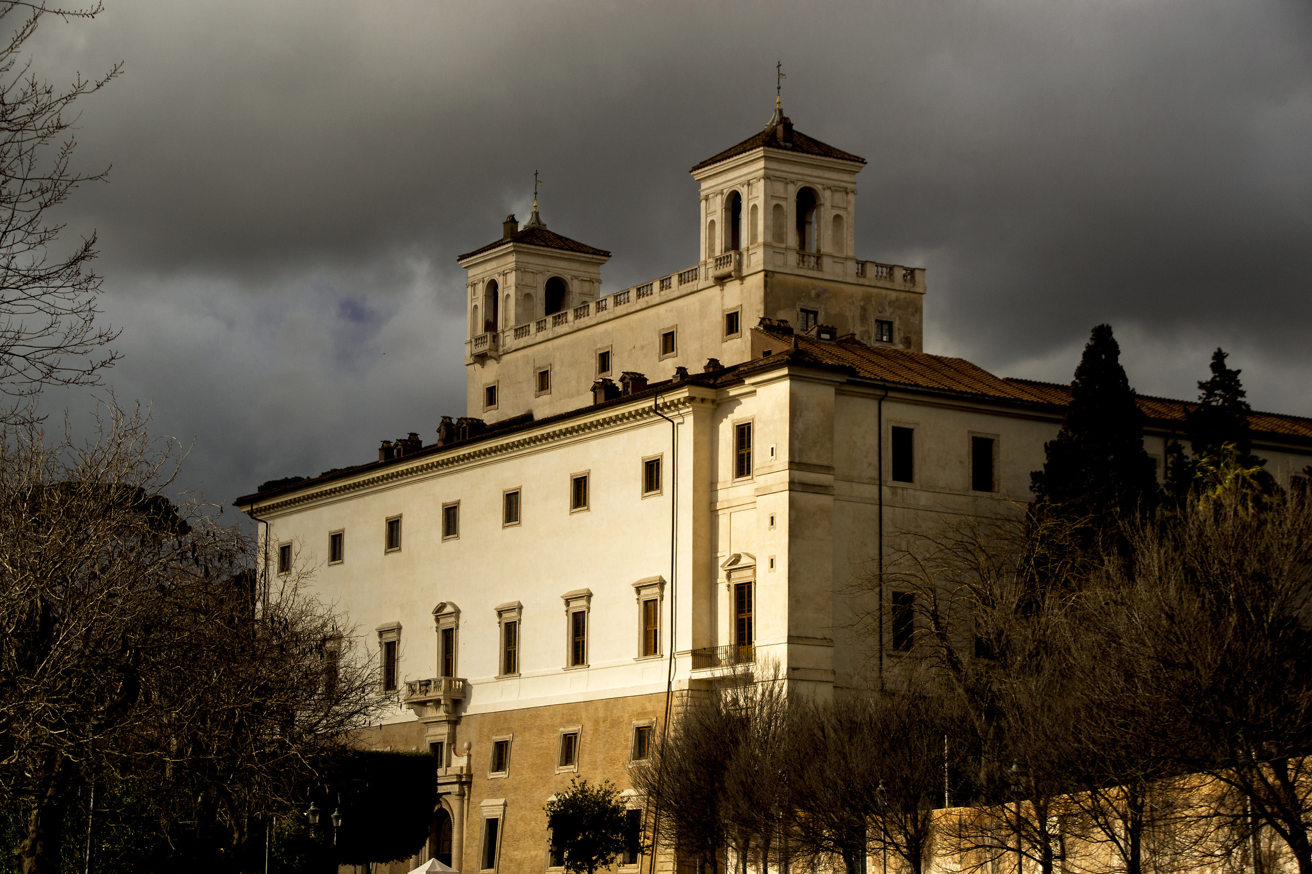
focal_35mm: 78
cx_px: 656
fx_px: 2842
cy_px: 437
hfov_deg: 26.0
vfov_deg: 17.5
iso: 200
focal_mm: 52
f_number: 10
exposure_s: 1/160
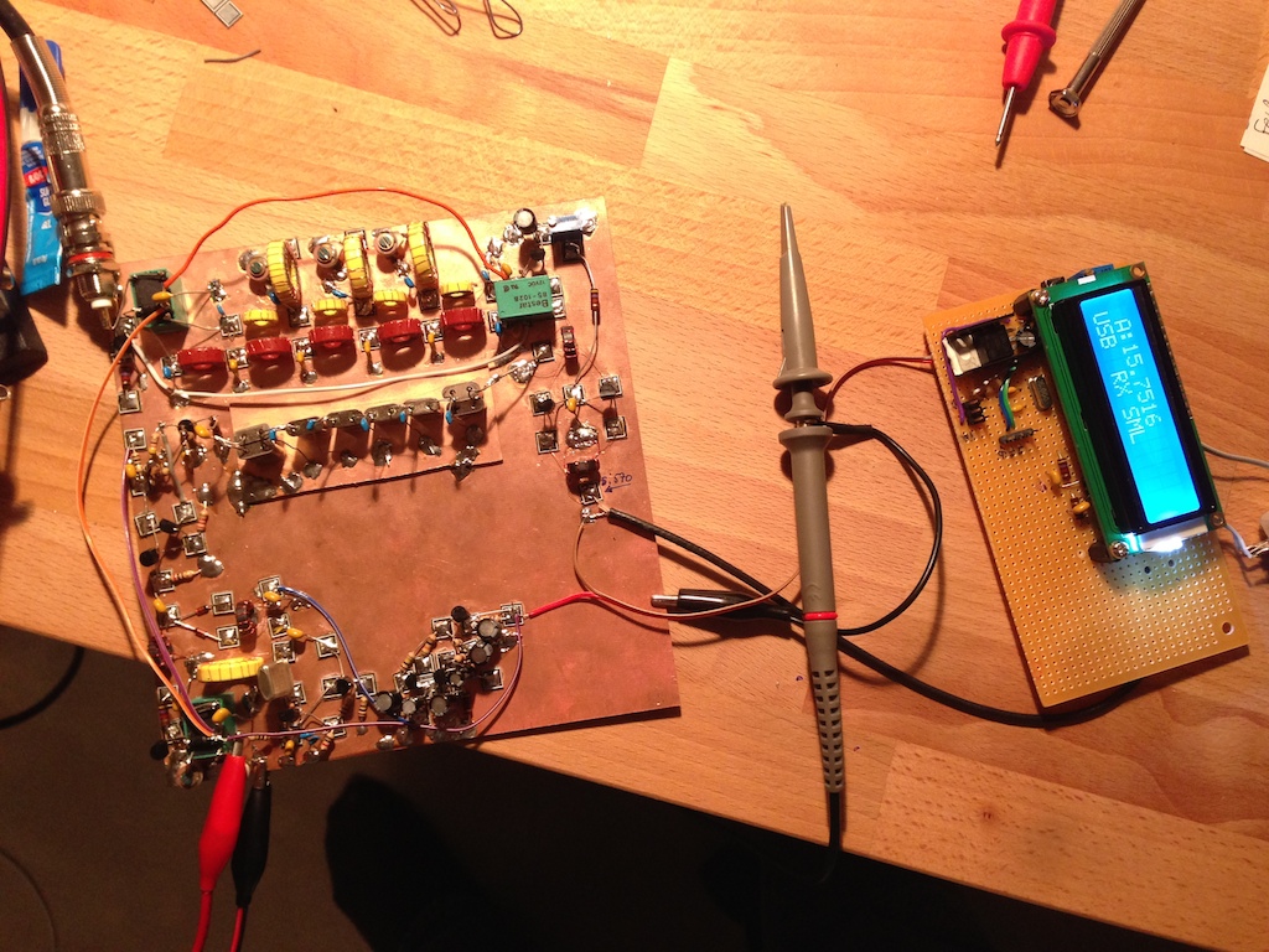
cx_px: 634
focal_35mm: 33
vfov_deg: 42.9
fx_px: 1210
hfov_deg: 55.4
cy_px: 476
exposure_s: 1/20
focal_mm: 4.12
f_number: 2.4
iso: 160
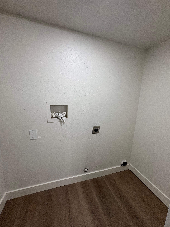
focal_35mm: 14
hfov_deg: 85.7
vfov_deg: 102.1
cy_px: 114
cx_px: 85
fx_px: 92
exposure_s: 1/120
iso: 100
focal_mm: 2.22
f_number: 2.2
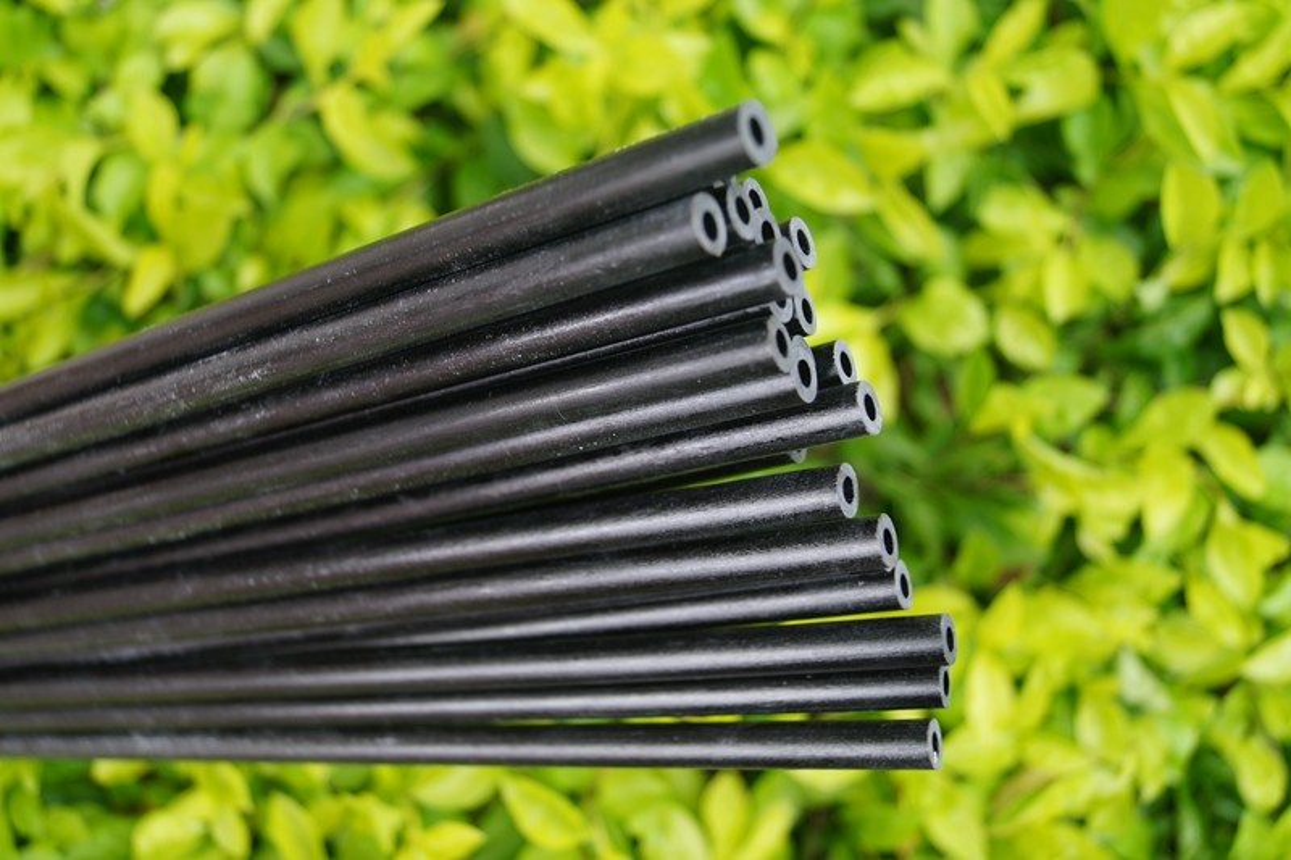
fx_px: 1398
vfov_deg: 34.2
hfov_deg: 49.6
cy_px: 430
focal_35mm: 39
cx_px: 646
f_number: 4.5
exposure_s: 1/60
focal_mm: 26
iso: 100
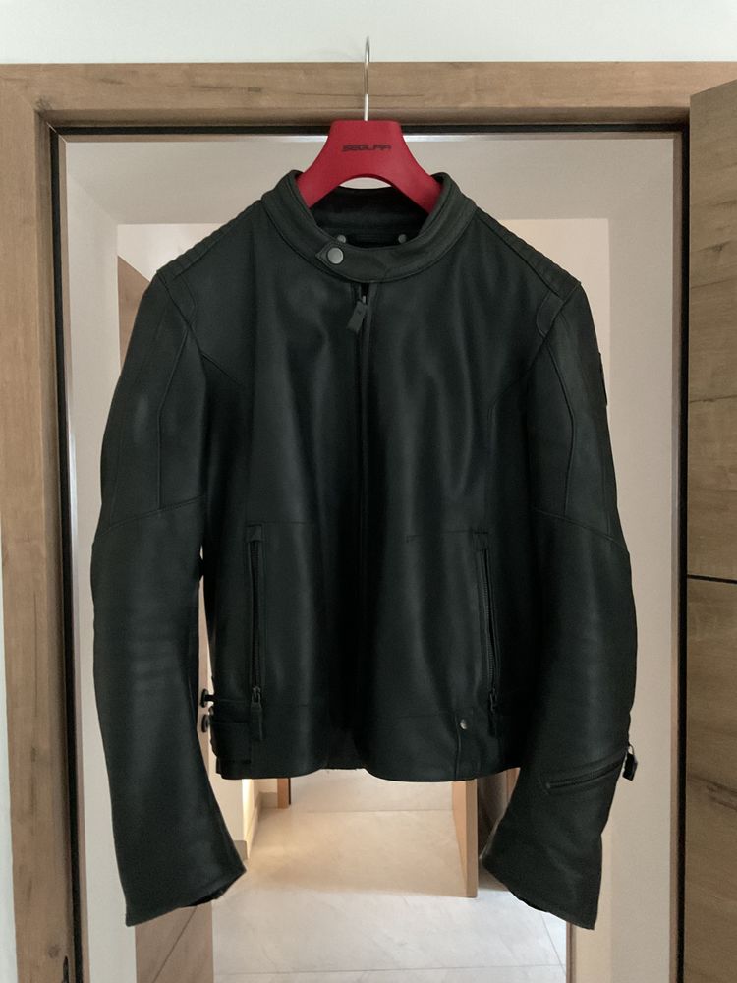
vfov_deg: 61.7
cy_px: 492
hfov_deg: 48.2
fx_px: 823
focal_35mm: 29
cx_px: 368
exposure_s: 1/20
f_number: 1.8
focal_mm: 3
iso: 500
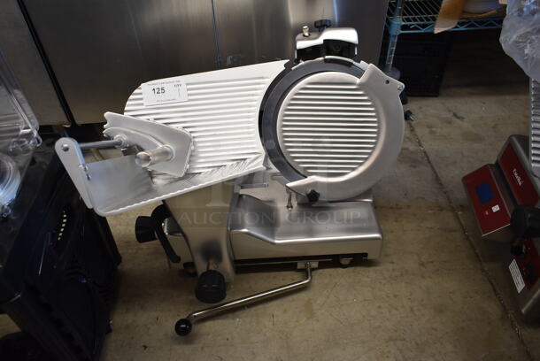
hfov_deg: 67.3
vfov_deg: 48.0
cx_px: 270
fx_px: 405
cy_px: 180
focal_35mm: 27
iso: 640
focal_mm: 18
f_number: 3.5
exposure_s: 1/30
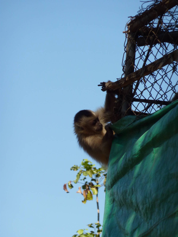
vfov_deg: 7.1
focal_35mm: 278
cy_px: 118
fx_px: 1906
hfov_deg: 5.3
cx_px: 89
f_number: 4.8
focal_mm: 45.7
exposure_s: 1/640
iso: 160
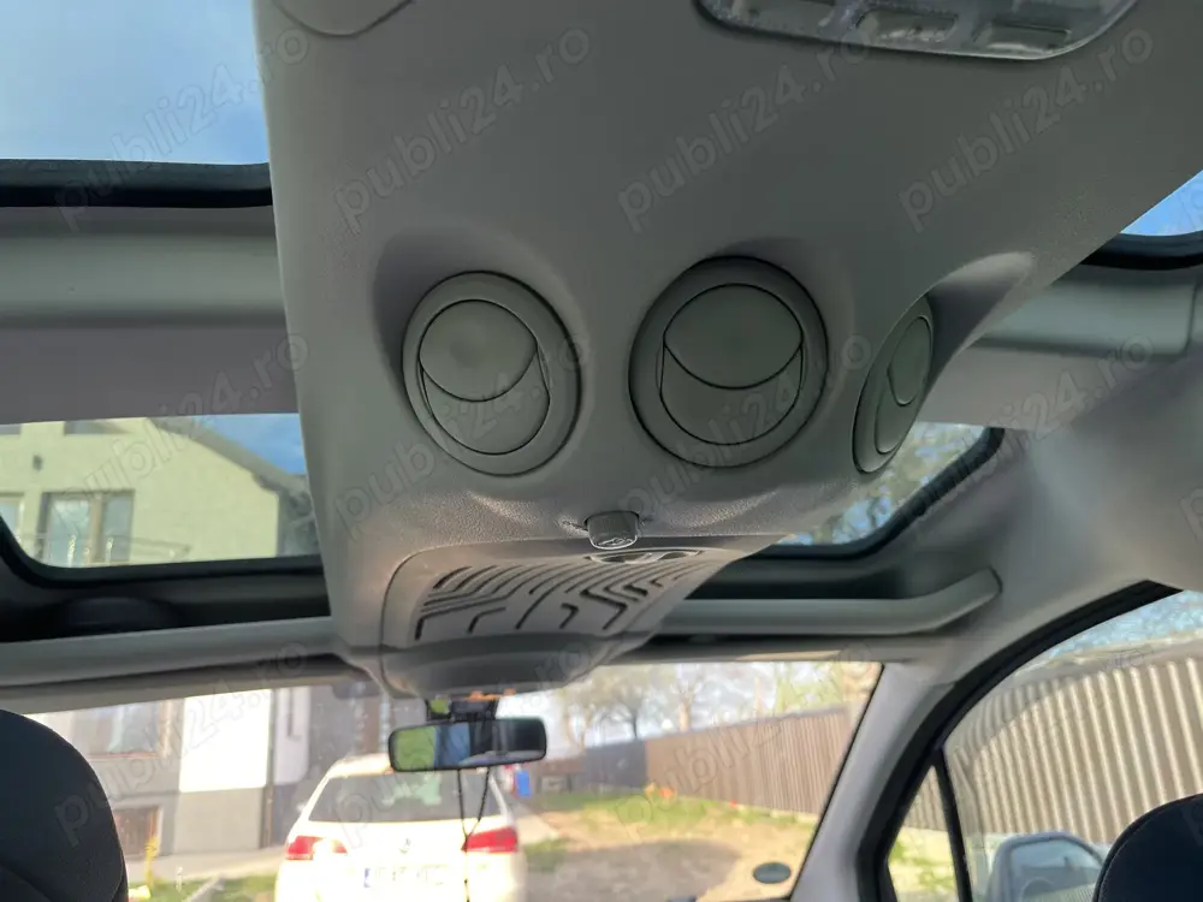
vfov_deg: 53.1
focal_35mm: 26
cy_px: 451
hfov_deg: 67.3
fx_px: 904
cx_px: 602
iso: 80
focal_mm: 5.1
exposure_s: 1/121
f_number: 1.6
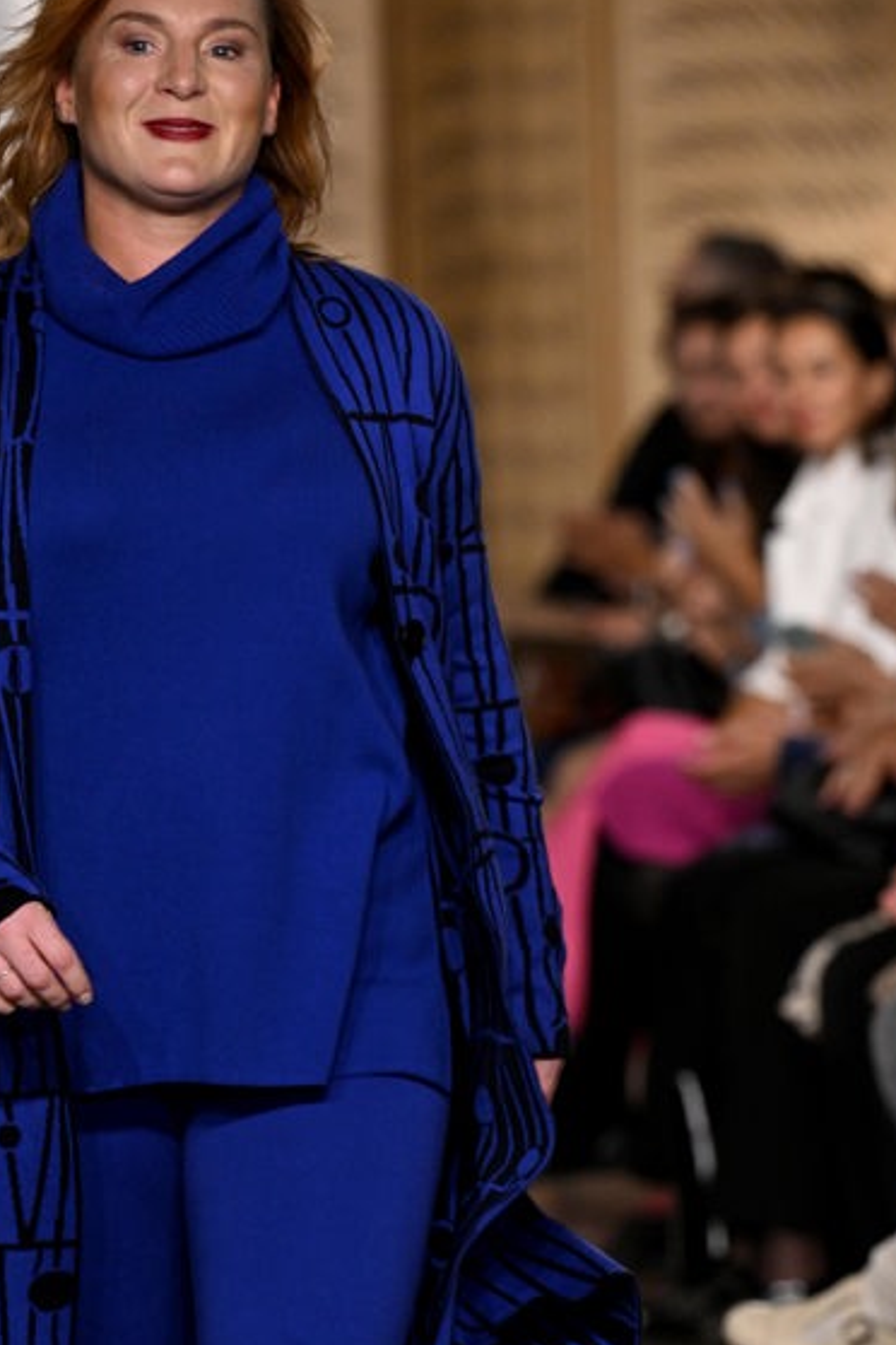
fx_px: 13850
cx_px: 260
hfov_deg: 3.7
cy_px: 1002
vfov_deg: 5.6
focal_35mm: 371
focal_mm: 200
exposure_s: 1/320
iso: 2000
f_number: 5
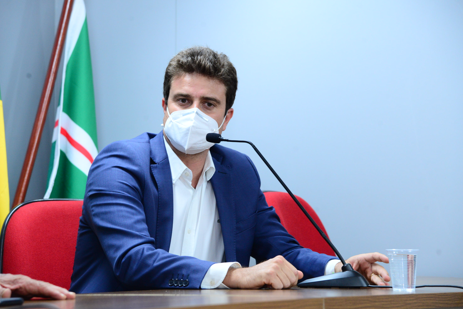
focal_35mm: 122
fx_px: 1570
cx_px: 228
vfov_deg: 11.2
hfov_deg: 16.8
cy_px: 155
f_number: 5.6
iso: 2000
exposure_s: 1/60
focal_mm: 120
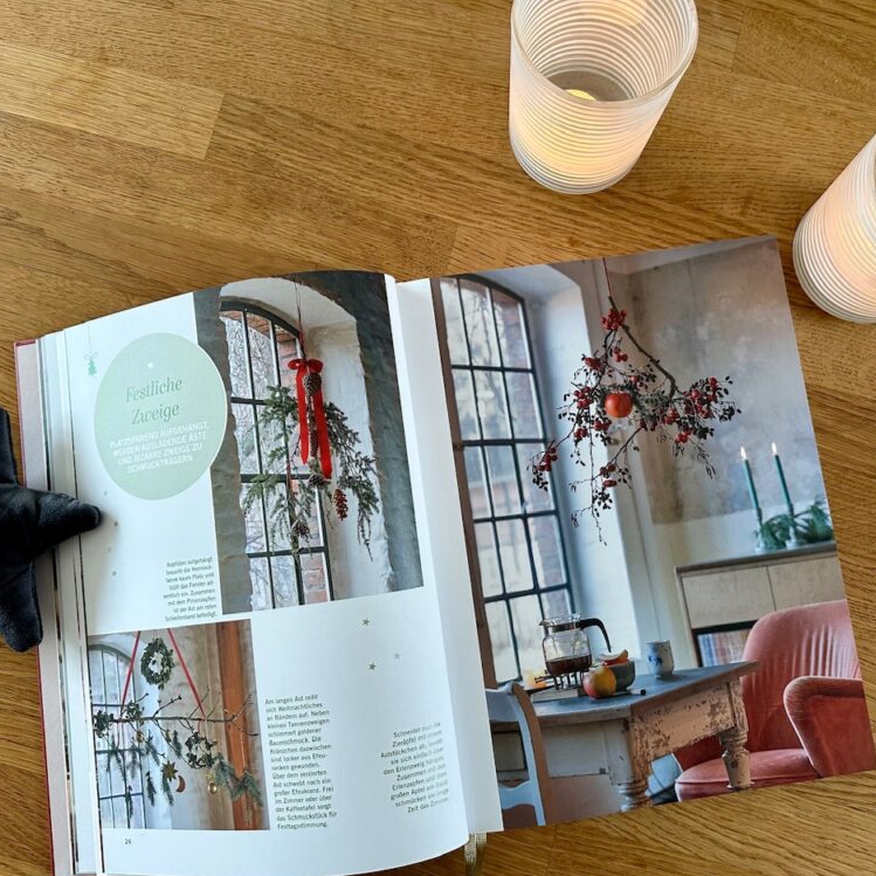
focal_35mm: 29
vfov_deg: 55.6
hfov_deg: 55.5
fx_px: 830
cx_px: 477
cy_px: 433
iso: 250
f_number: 1.78
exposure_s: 1/94
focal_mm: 6.86
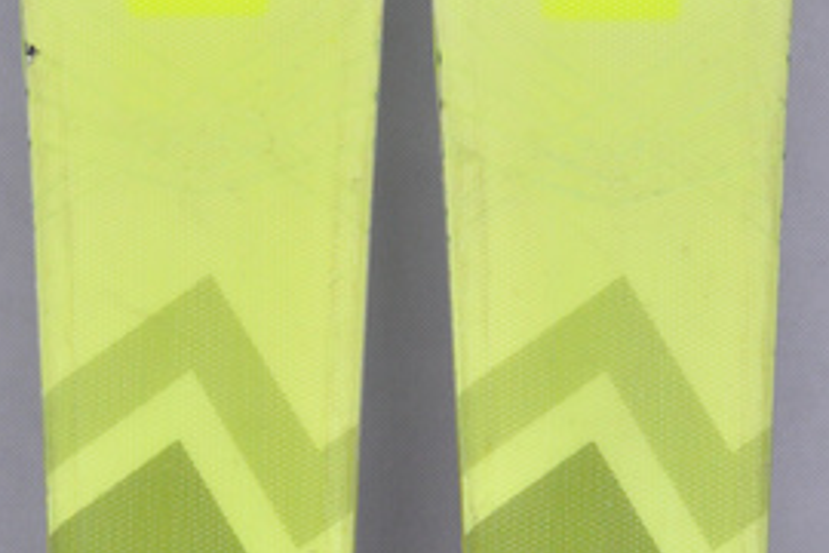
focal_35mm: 262
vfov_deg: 5.2
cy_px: 292
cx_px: 410
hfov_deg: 7.9
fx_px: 6029
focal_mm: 105
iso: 3200
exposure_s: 1/125
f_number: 9.5
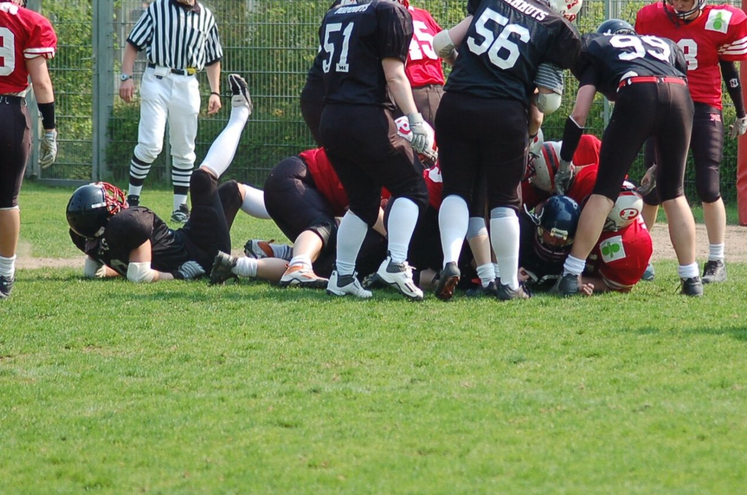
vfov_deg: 4.4
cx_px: 451
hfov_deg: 6.7
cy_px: 157
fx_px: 6422
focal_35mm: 310
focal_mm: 120
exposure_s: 1/1000
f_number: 4.2
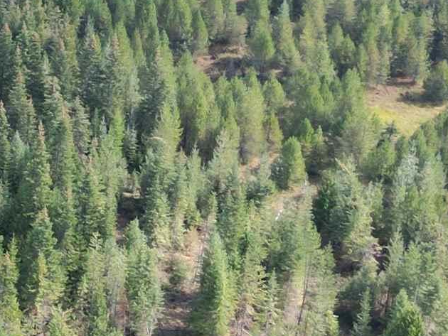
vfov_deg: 12.6
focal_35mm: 117
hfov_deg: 16.1
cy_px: 95
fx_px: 1515
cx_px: -104
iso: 200
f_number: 1.7
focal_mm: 6.72
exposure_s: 1/1250
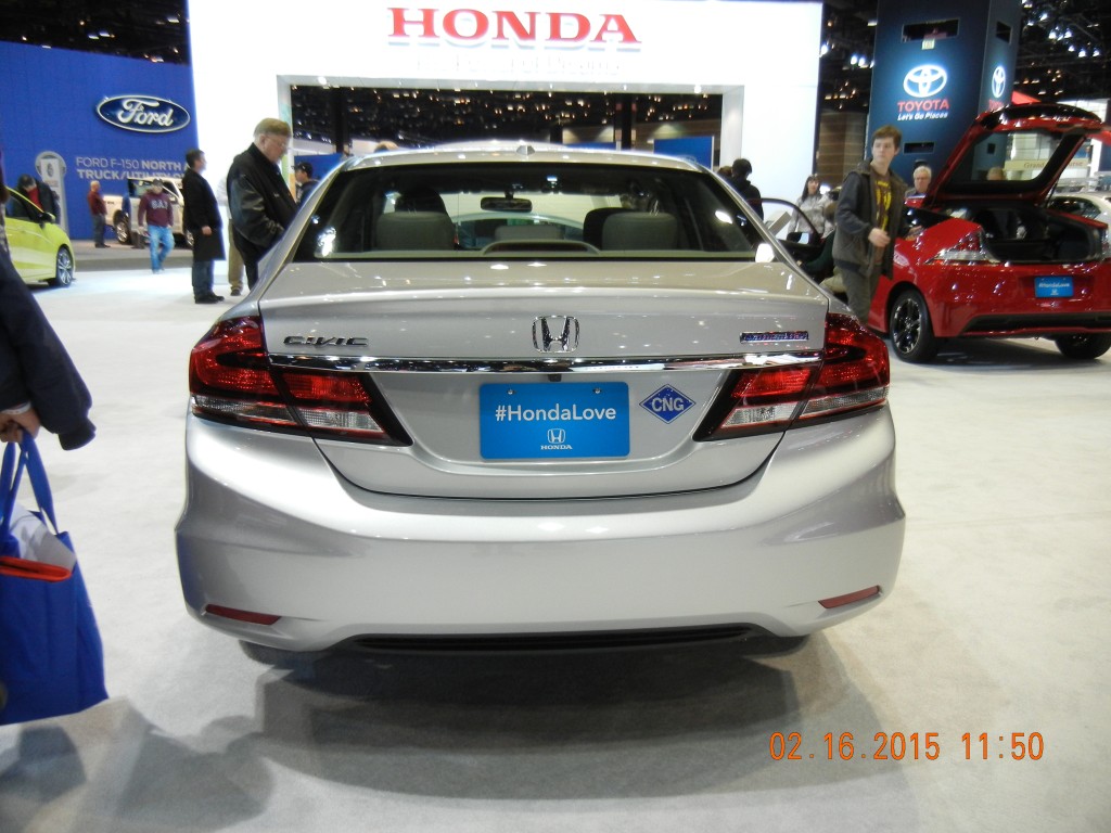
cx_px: 556
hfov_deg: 60.0
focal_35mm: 30
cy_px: 416
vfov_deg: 46.8
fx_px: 963
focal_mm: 5.4
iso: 400
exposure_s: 1/54.6
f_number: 3.5
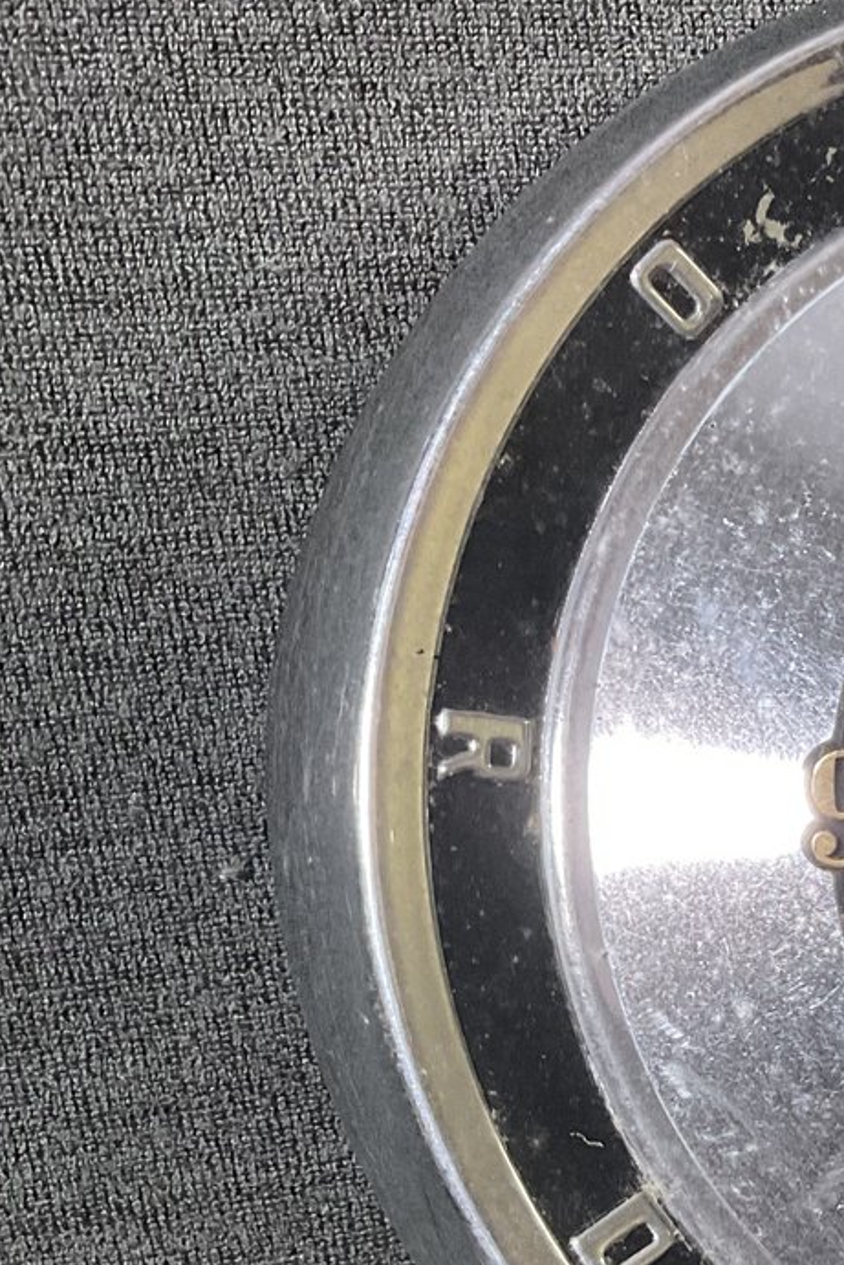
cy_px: 929
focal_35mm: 66
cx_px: 1381
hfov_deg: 17.7
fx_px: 2320
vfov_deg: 30.1
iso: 125
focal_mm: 3
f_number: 1.8
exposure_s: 1/60
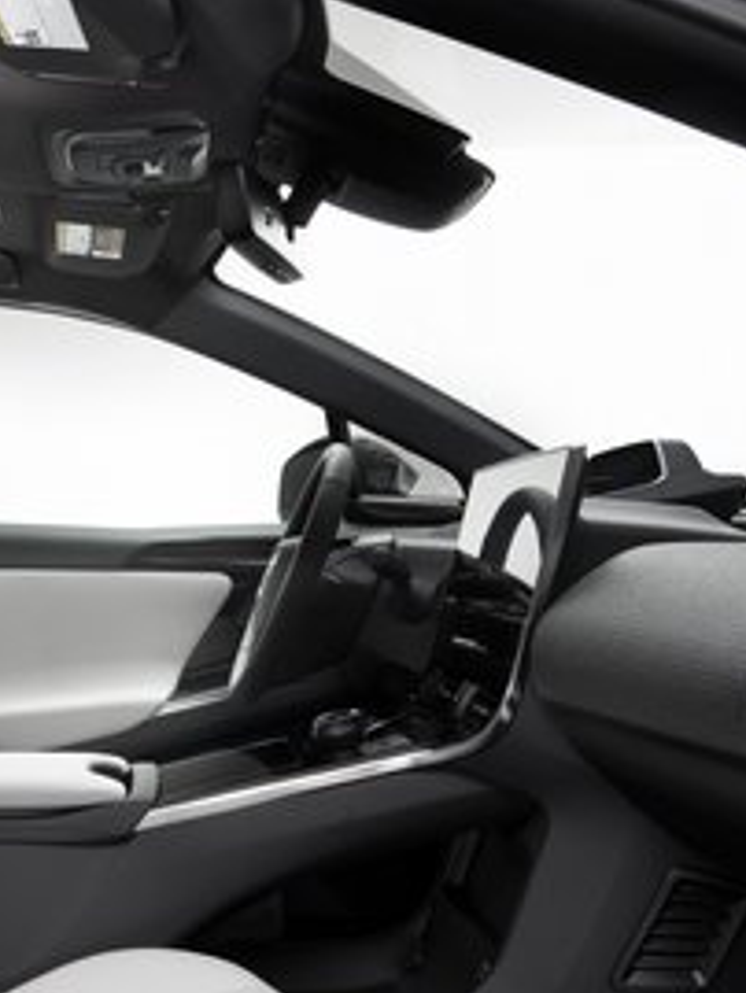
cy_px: 701
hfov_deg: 31.2
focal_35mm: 45
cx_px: 126
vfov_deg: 41.2
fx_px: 1292
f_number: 11
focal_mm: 21
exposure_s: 6
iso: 200
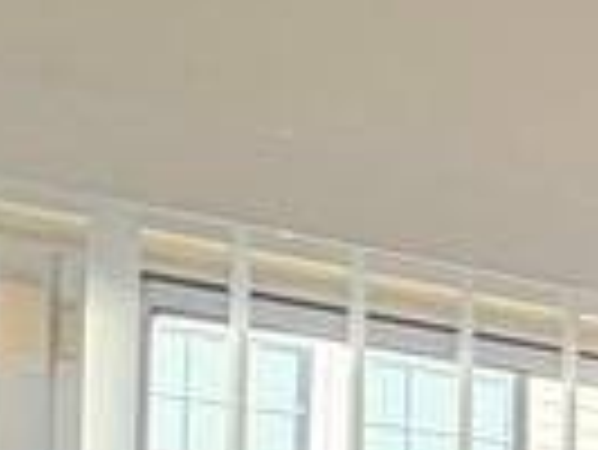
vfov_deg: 12.2
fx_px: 1867
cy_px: 882
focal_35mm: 108
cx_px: 1911
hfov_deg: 10.5
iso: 125
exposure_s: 1/120
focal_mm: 2.22
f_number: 2.2
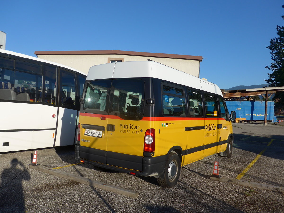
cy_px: 106
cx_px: 142
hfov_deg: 61.7
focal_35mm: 29
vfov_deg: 48.2
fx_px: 238
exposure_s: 1/2000
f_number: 2.8
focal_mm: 6
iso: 80
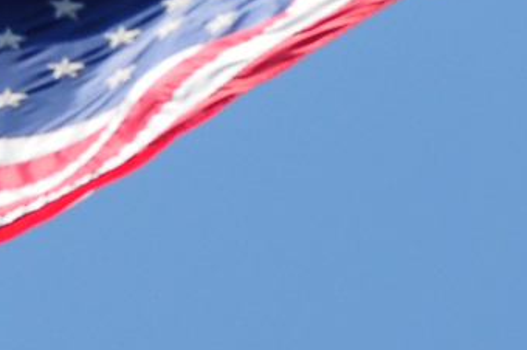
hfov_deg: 3.1
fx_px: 9594
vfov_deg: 2.1
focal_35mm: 656
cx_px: 208
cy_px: 428
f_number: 8
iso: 200
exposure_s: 1/400
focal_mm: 70
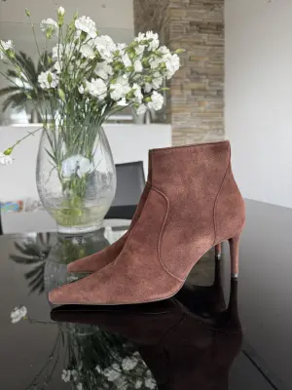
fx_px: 270
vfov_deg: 71.6
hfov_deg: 56.8
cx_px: 146
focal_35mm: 24
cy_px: 195
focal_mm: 6.76
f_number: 1.78
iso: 200
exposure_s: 1/100
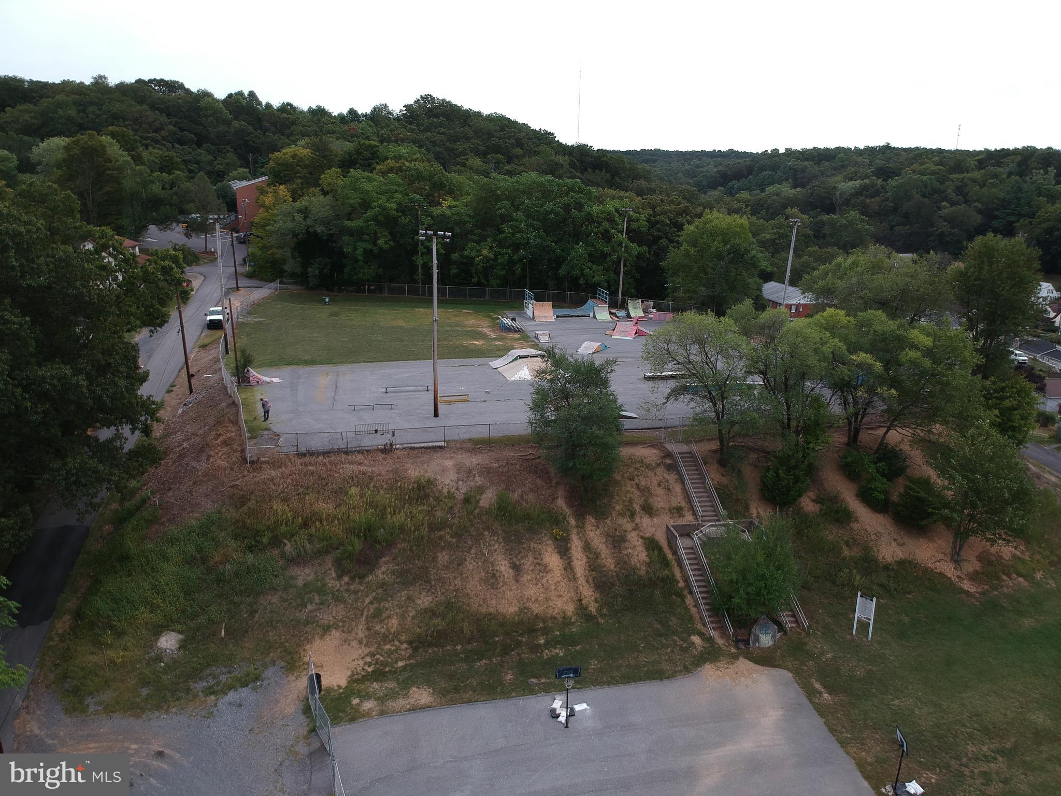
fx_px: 766
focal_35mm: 25
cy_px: 398
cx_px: 530
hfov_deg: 69.4
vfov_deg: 54.9
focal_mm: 4.49
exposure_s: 1/800
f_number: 2.6
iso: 100
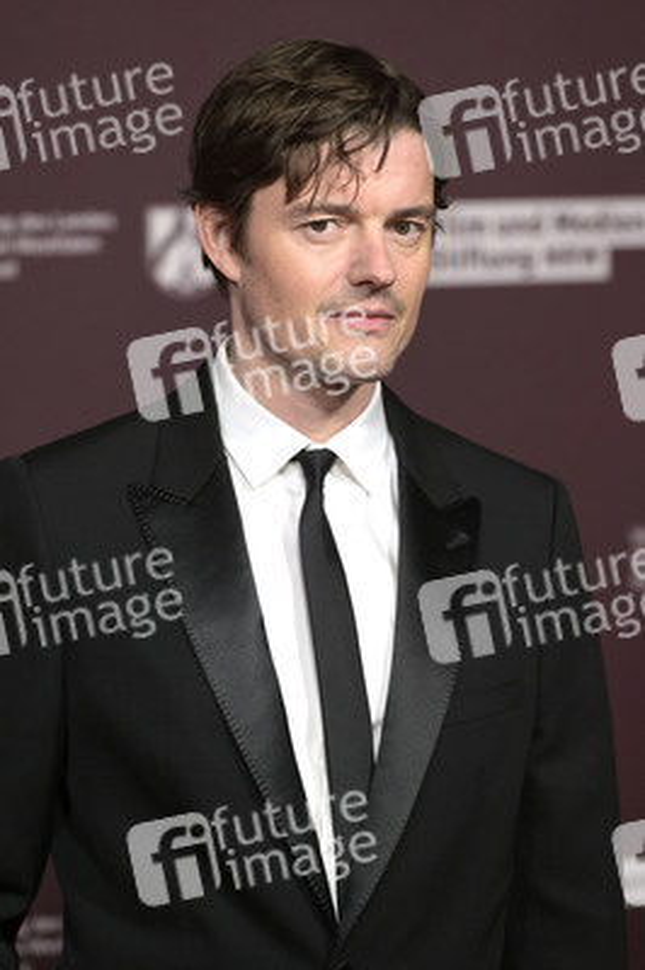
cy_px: 485
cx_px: 322
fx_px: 5115
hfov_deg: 7.2
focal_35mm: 190
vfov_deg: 10.8
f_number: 4.5
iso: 1250
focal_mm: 190
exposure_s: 1/400
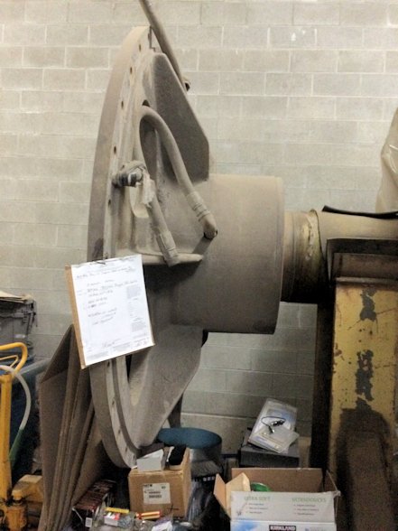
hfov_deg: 48.2
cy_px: 266
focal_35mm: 29
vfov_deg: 61.7
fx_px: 445
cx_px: 199
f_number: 2.2
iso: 500
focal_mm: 4.15
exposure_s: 1/15
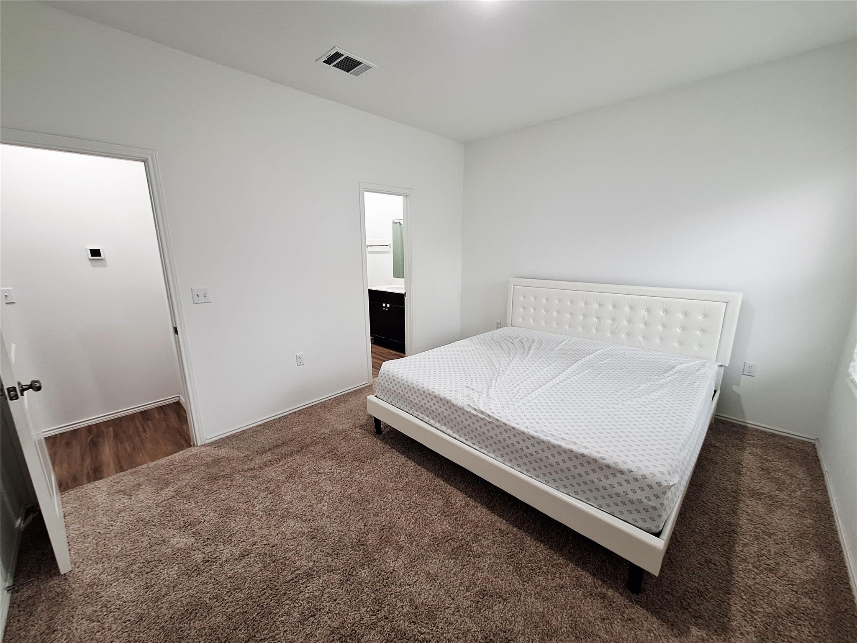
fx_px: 322
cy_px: 322
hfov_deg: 106.2
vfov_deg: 89.9
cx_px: 428
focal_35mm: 13
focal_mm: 1.74
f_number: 2.2
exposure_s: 1/40
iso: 125
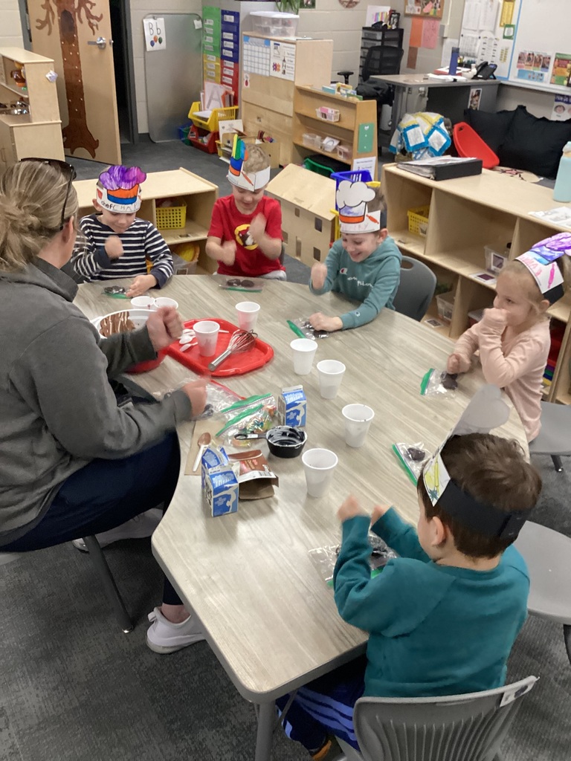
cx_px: 286
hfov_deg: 45.4
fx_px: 682
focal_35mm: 31
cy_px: 380
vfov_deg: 58.4
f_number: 2.4
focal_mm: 3.3
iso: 320
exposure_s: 1/60
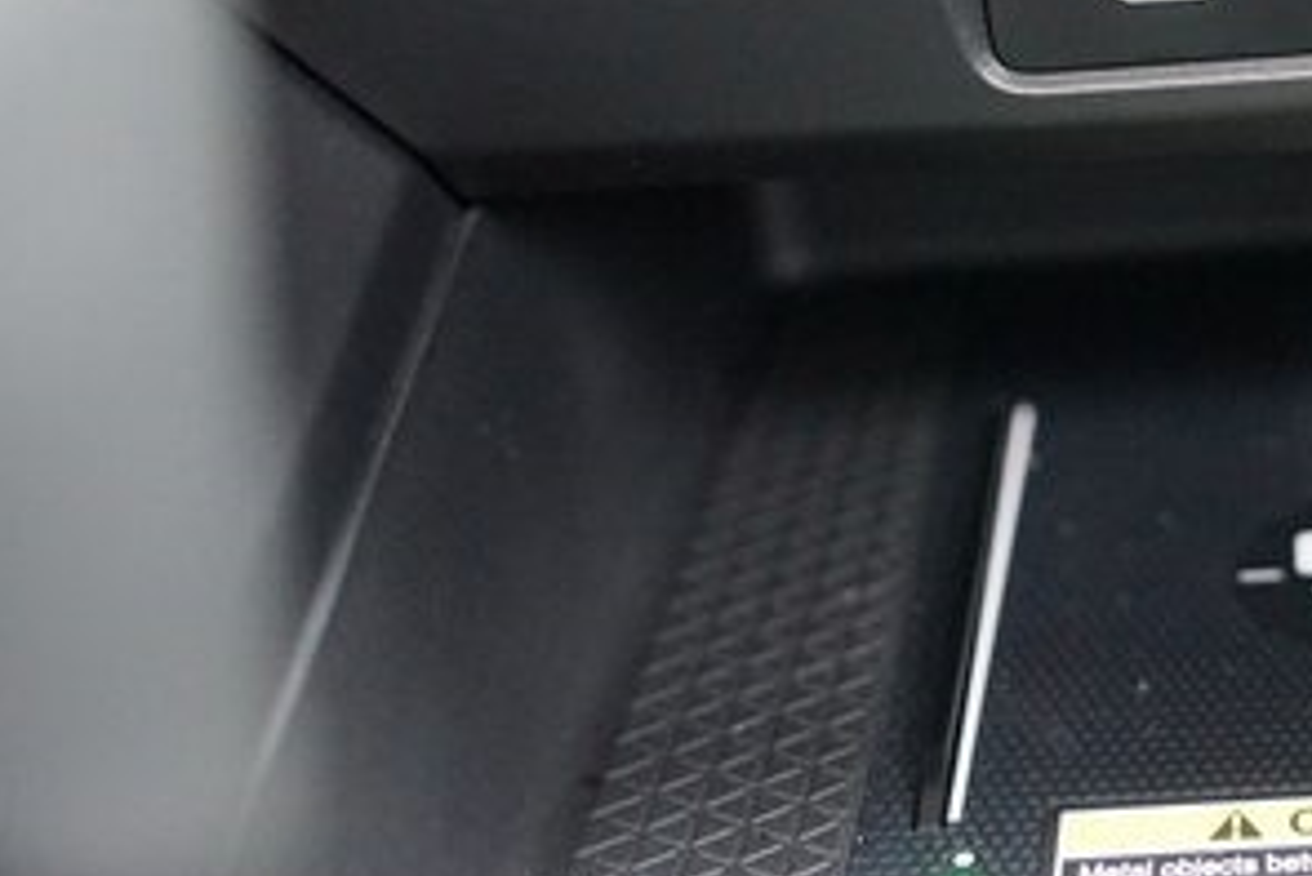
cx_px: 1272
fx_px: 2771
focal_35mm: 76
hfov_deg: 25.5
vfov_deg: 17.6
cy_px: 38
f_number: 3.2
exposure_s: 1/50
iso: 6400
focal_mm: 35
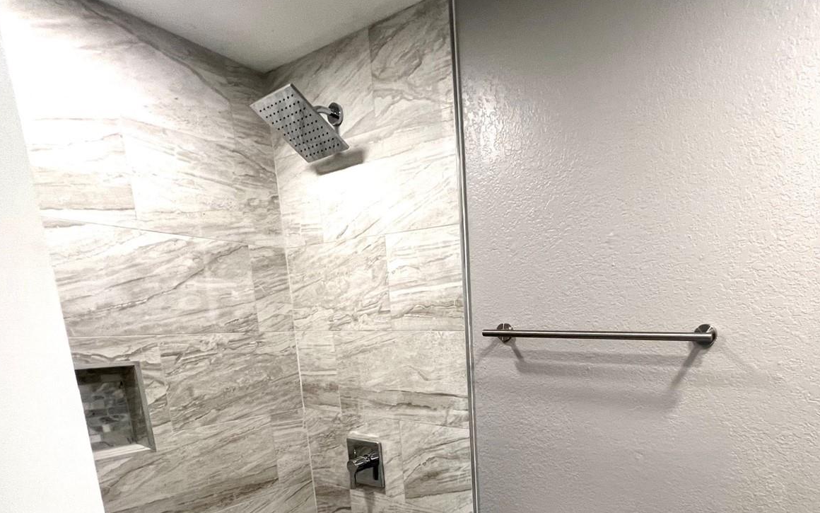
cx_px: 544
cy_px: 410
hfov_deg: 85.0
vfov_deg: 57.6
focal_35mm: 19
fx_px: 425
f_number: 1.8
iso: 125
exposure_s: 1/60
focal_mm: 1.57
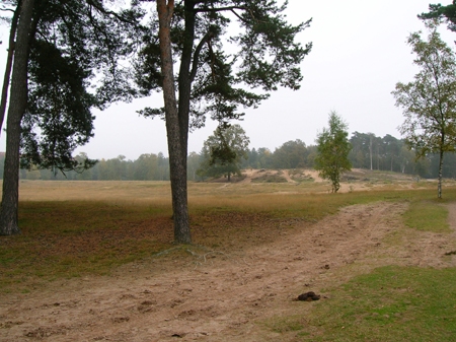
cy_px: 171
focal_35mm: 34
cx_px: 228
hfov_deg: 54.0
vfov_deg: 41.8
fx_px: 448
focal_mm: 5.7
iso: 50
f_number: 4.9
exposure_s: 1/37.4
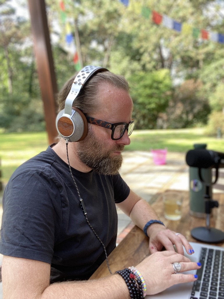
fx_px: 259
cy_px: 150
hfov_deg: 46.8
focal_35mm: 30
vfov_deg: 60.0
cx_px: 112
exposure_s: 1/100
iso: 80
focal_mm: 2.71
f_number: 2.2
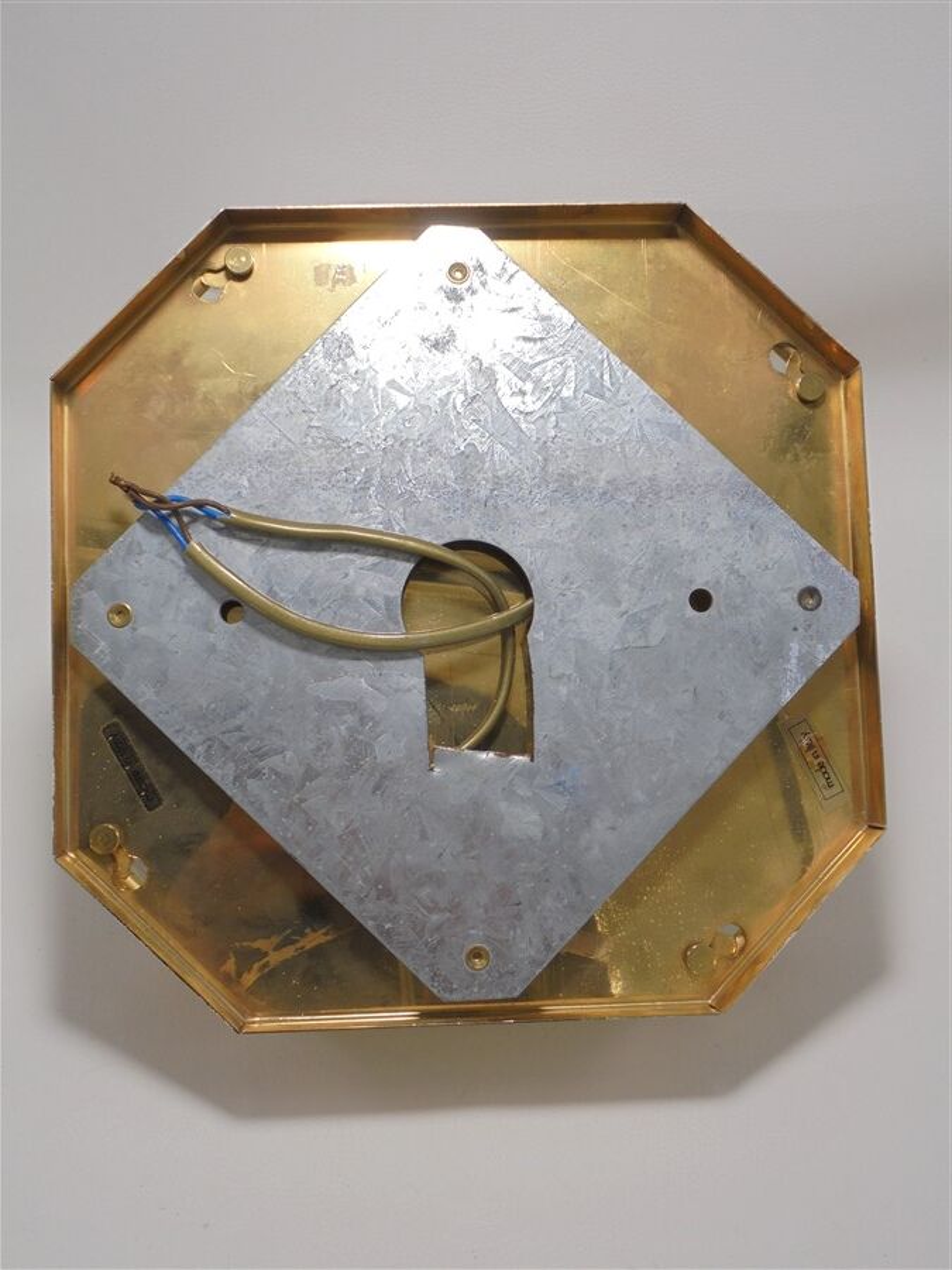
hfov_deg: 37.7
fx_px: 1393
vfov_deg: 49.0
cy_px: 635
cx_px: 476
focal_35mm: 38
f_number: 4.2
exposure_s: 1/60
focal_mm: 6.9
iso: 100
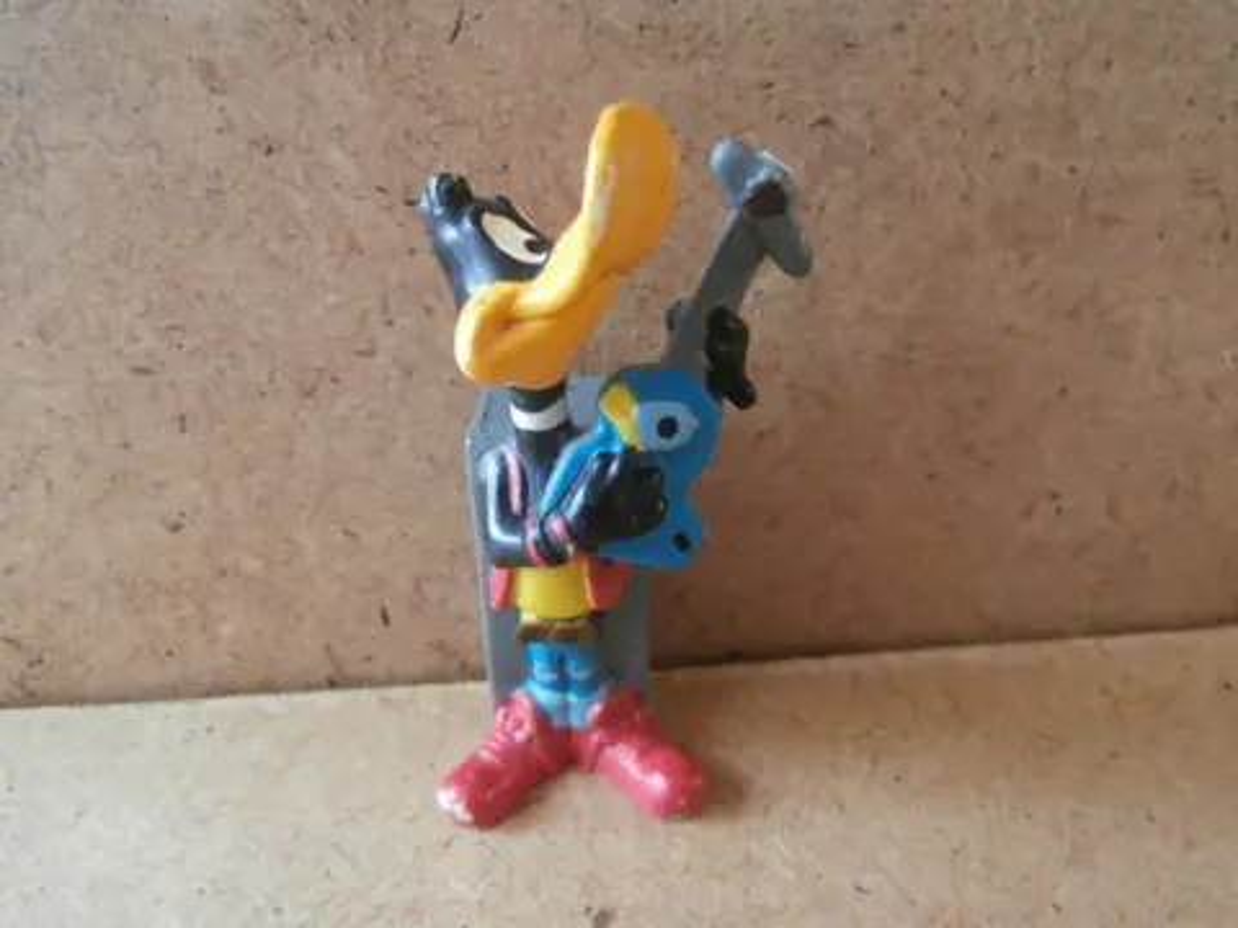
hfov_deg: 71.6
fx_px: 858
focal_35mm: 24
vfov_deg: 56.8
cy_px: 464
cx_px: 619
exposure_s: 1/10
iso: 200
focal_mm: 4.2
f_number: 3
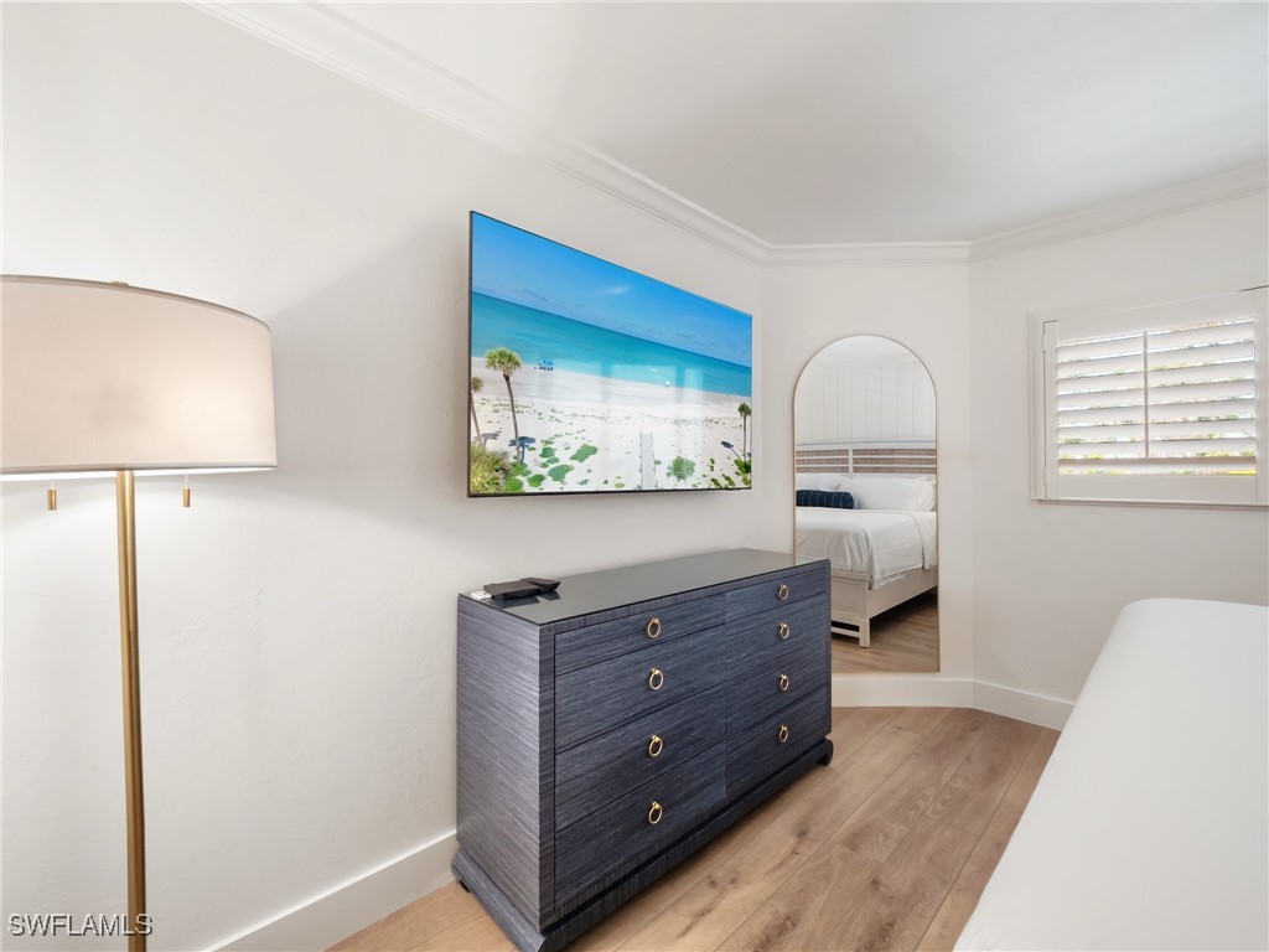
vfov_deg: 85.7
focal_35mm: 14
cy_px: 476
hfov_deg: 102.1
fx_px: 513
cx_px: 634
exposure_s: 1/13
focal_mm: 7
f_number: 7.1
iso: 200
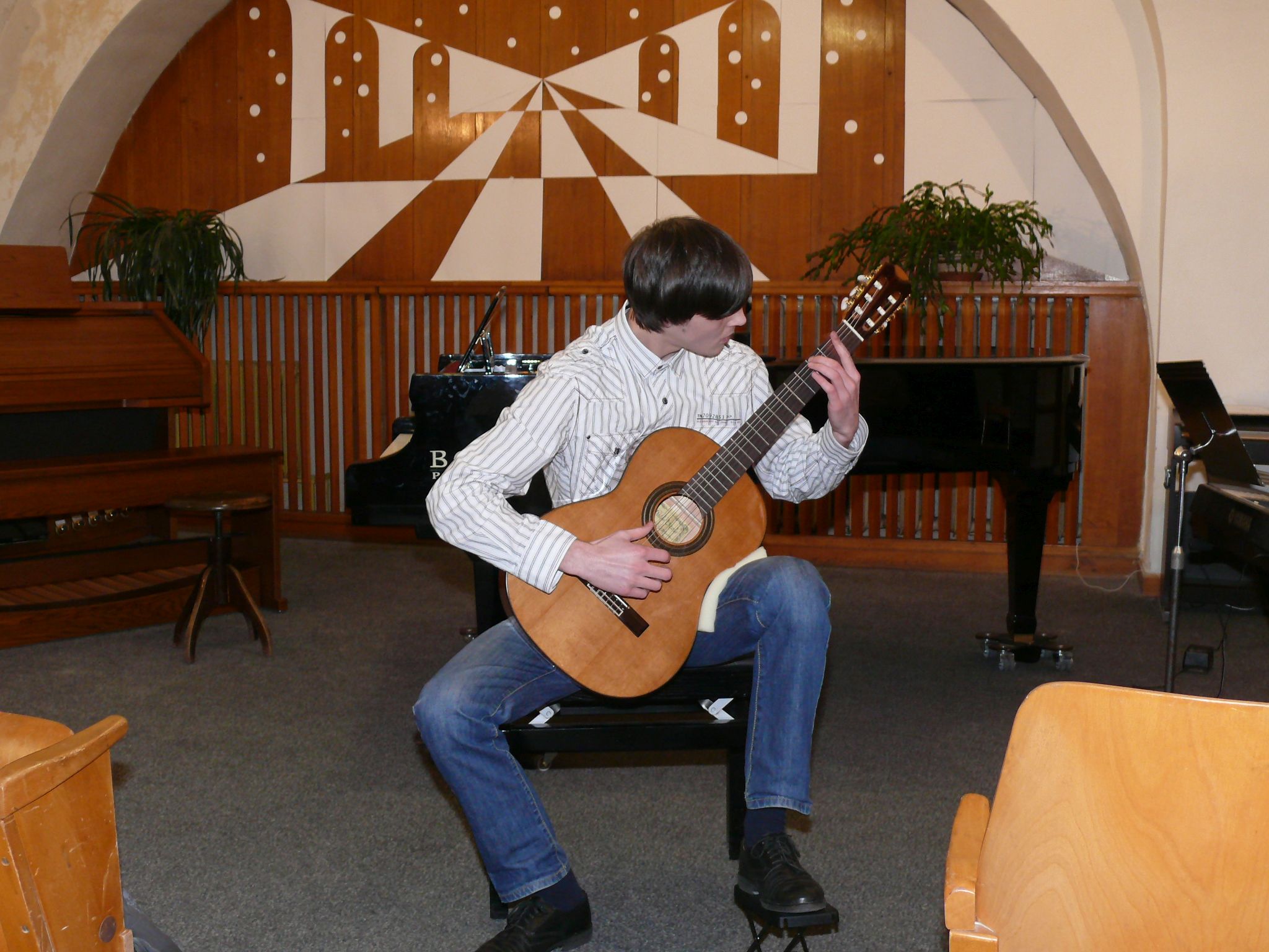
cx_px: 634
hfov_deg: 44.8
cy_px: 476
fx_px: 1540
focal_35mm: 42
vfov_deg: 34.3
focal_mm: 8.4
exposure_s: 1/30
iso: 200
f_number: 2.8
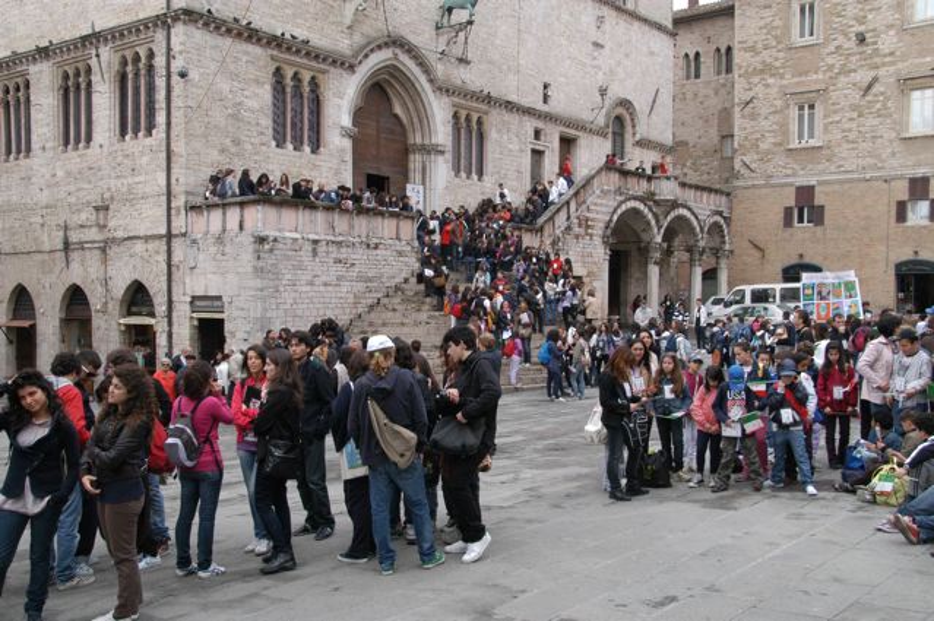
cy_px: 310
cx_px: 467
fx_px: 933
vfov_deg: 36.8
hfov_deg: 53.2
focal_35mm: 36
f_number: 9
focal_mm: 24
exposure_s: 1/200
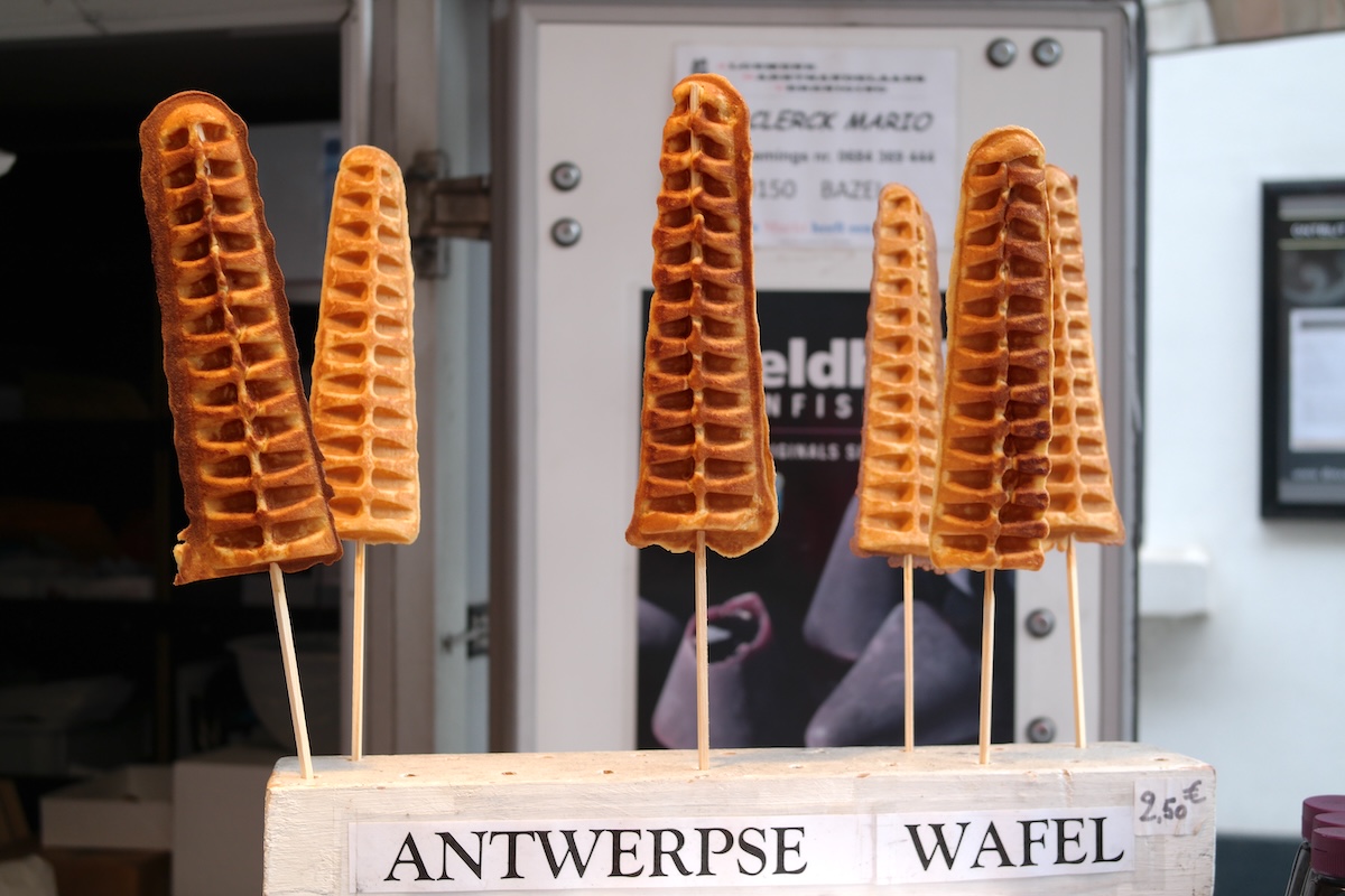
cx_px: 672
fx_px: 1980
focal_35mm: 53
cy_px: 448
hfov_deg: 37.5
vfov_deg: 25.5
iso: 200
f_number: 4.5
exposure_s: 1/60
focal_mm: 35
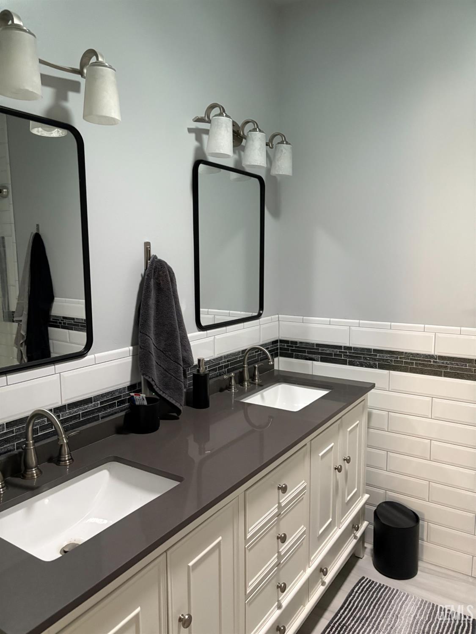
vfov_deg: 67.3
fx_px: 476
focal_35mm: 26
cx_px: 238
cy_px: 317
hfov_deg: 53.1
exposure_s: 1/40
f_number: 1.6
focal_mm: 5.96
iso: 500
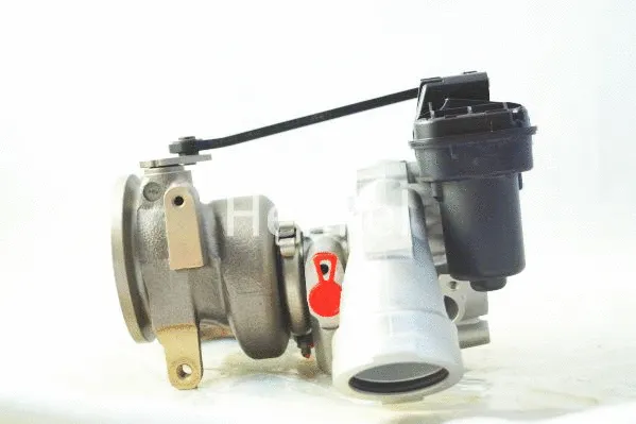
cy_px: 212
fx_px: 1325
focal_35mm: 75
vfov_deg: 18.2
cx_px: 318
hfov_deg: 27.0
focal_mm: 50
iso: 500
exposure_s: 1/160
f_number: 5.6
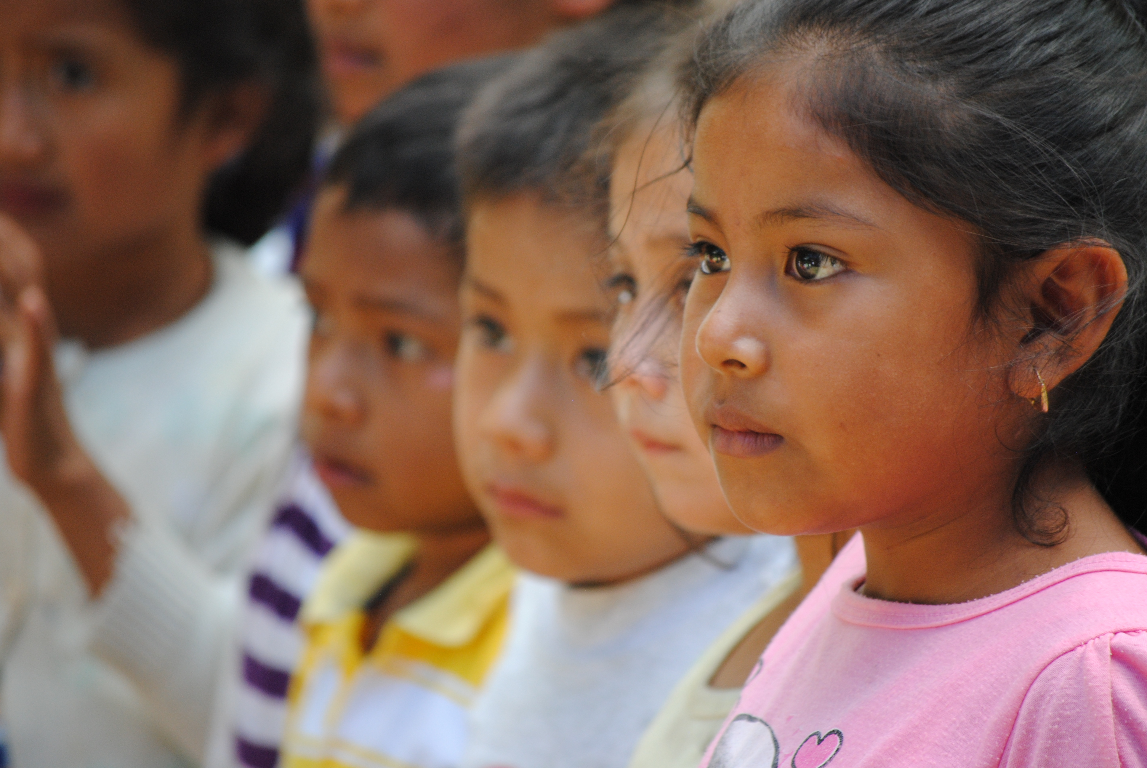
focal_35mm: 300
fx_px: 9570
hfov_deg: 6.9
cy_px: 384
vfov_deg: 4.6
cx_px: 574
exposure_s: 1/160
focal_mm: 200
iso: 400
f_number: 5.6
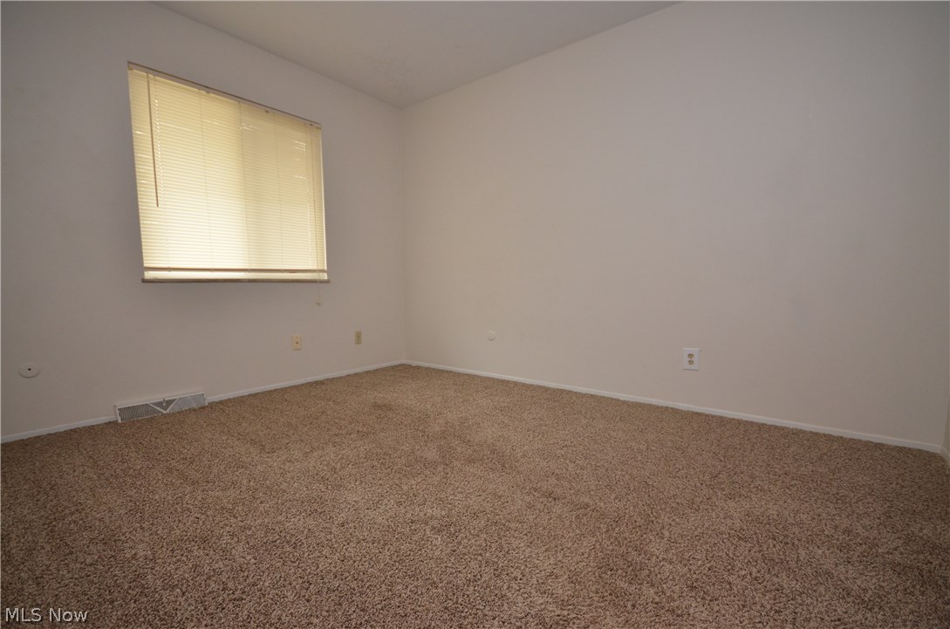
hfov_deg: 100.5
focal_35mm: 15
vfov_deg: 77.1
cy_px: 314
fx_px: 395
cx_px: 475
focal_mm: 10
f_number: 4
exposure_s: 1/60
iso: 800
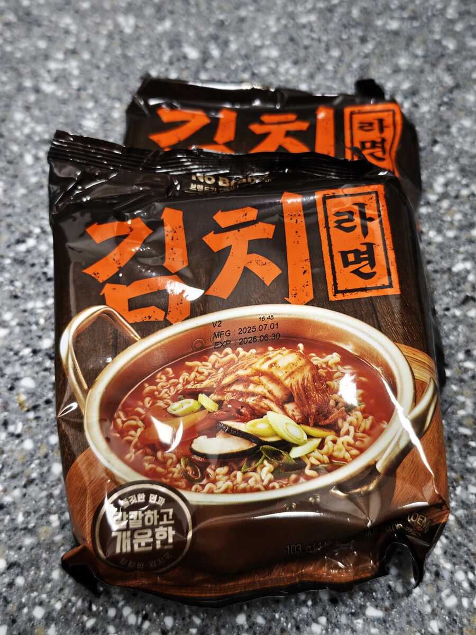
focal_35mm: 46
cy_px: 318
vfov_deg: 41.2
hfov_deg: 31.5
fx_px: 843
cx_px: 238
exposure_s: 1/60
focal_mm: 8.72
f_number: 1.63
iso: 320
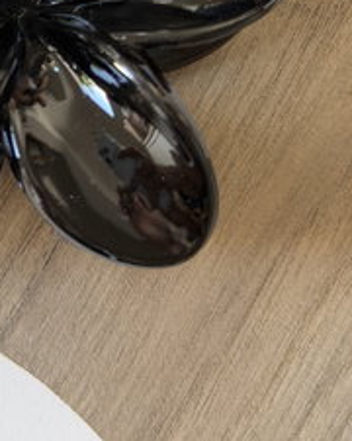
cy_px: -70
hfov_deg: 13.8
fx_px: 1445
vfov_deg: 16.7
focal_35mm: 111
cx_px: 39
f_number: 1.78
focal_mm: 6.76
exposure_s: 1/60
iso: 160
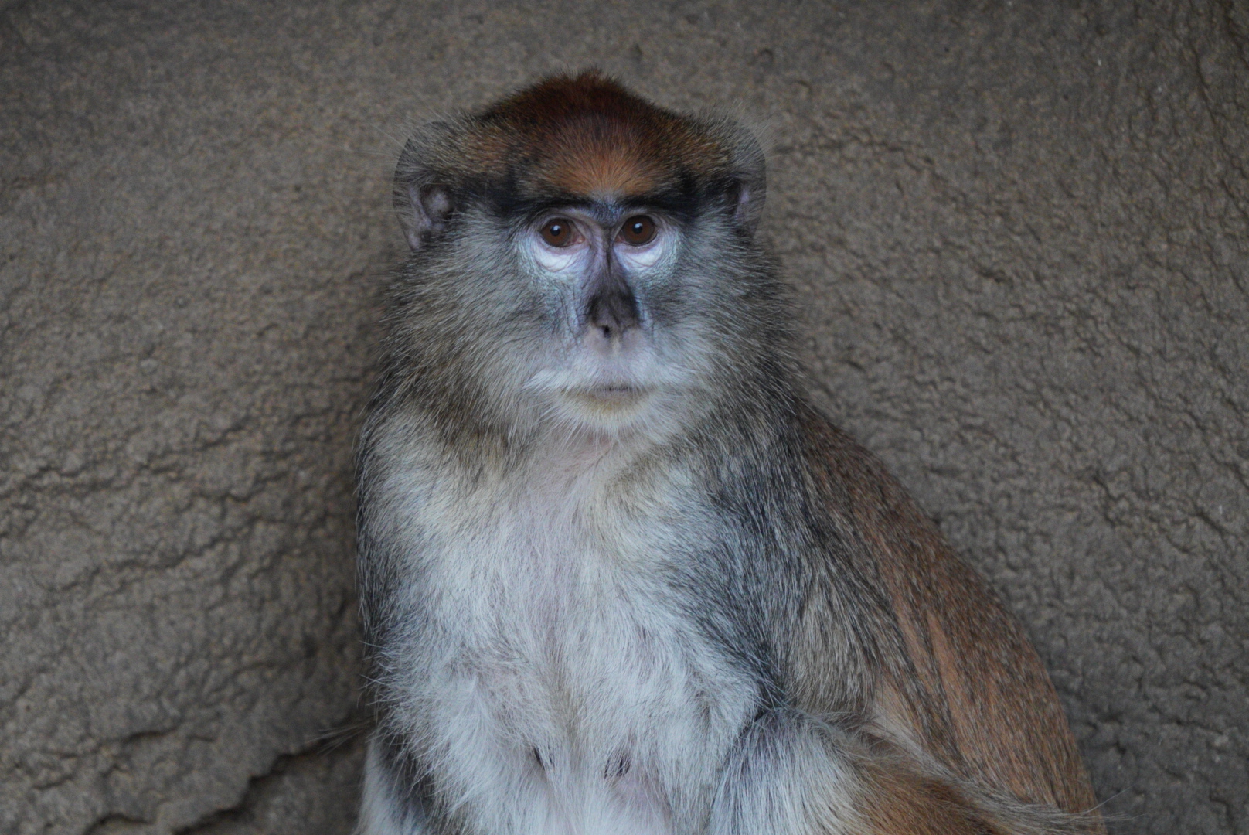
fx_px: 31246
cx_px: 624
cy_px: 418
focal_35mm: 900
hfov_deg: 2.3
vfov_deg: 1.5
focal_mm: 600
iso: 3200
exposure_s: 1/250
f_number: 6.3
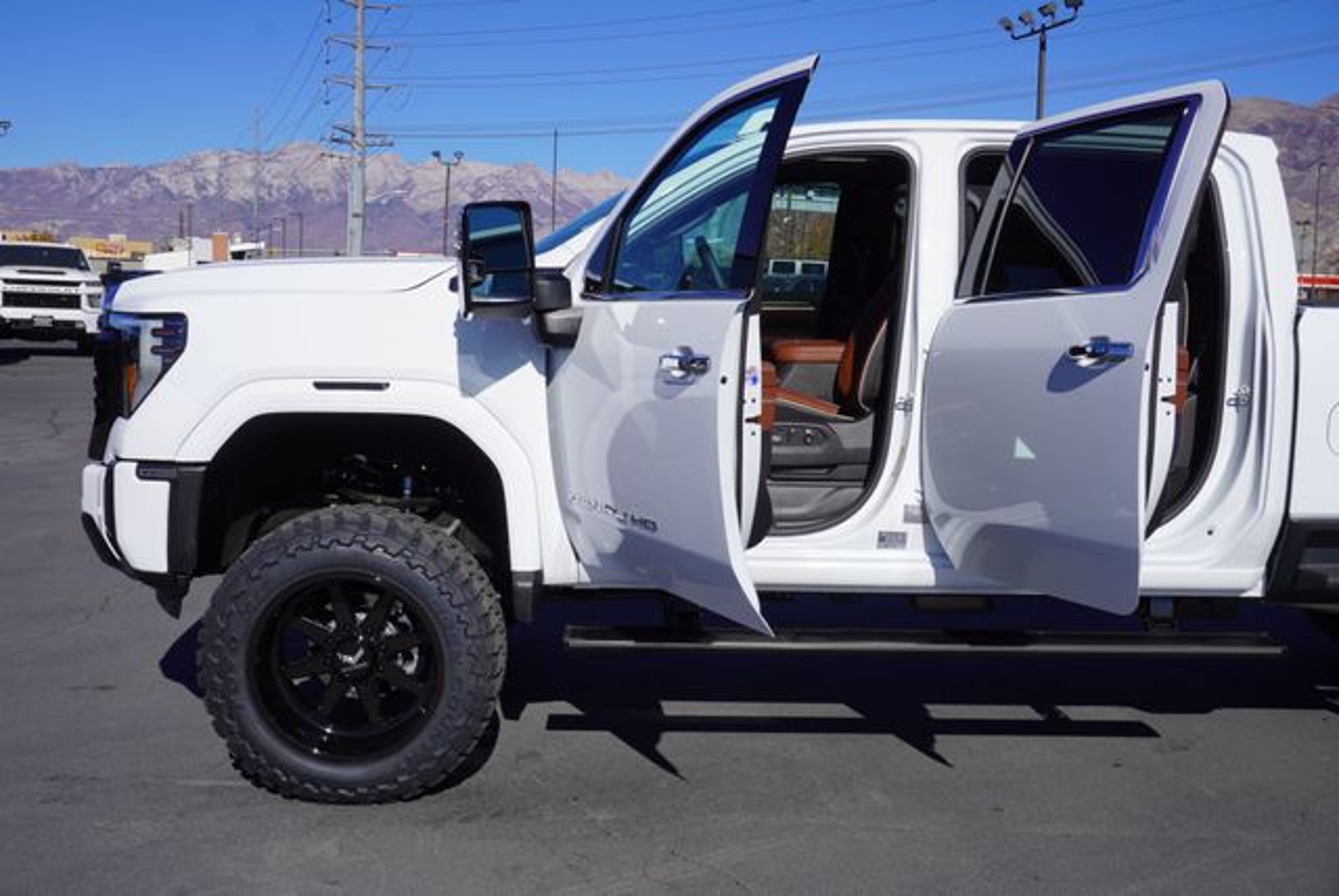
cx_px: 670
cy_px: 448
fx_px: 1396
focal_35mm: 38
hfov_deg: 51.2
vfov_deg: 35.6
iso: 100
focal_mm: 25
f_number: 11
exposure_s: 1/250
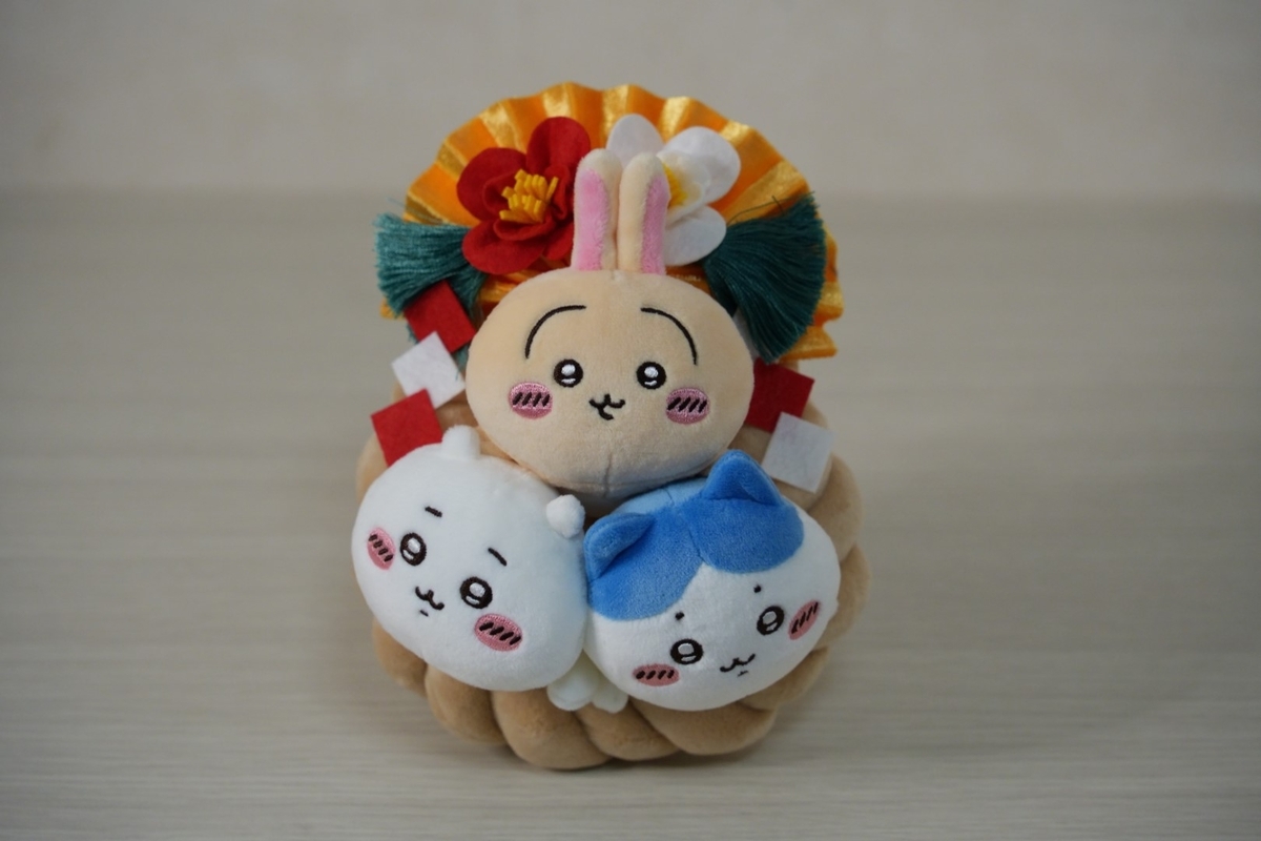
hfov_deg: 19.5
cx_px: 630
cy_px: 420
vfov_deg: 13.0
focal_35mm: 105
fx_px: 3678
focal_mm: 105
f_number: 5.6
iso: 2000
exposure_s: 1/125
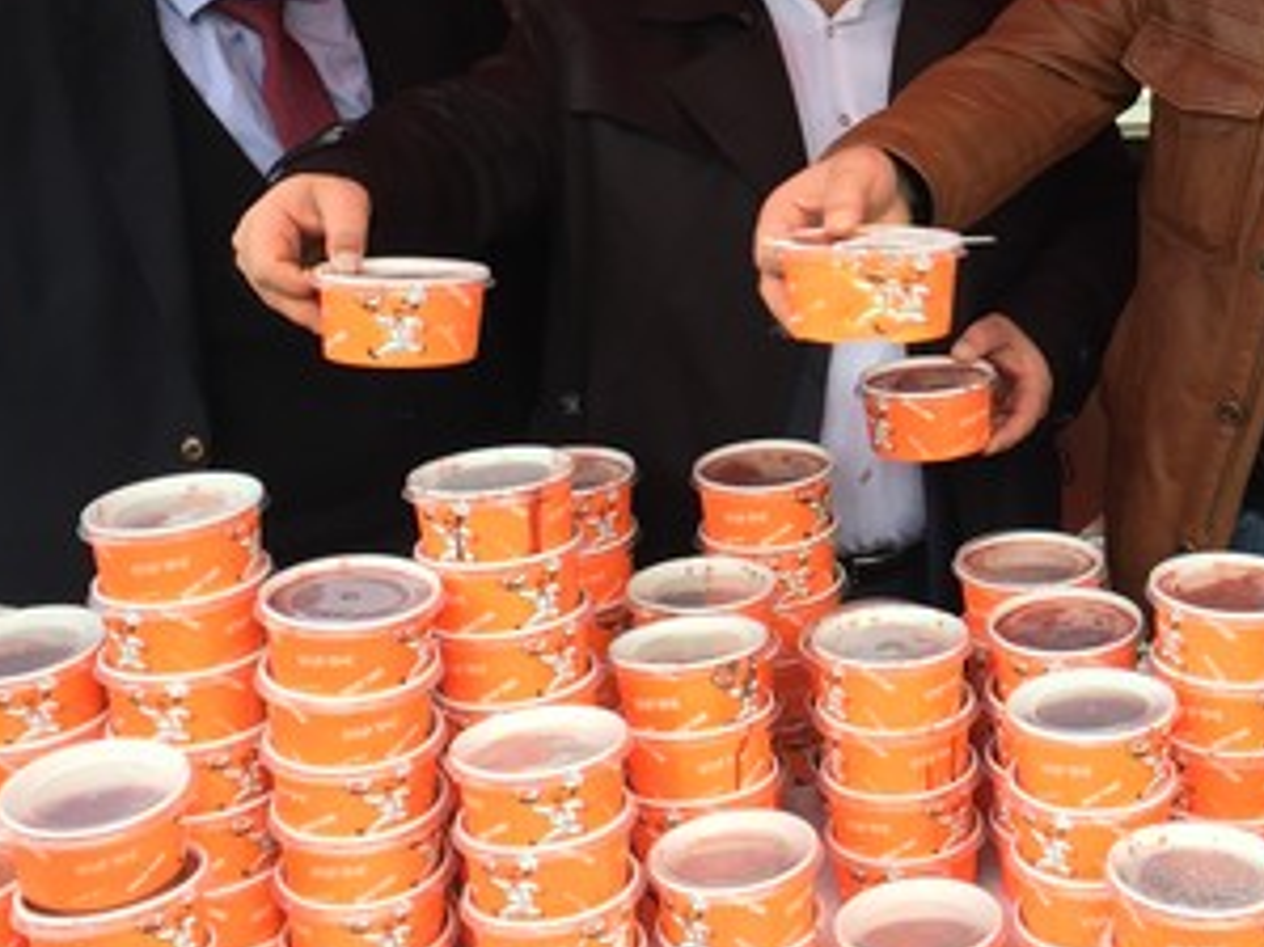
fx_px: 2373
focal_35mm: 65
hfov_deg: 29.1
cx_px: 1040
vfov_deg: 22.3
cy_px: 194
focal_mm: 4.15
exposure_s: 1/100
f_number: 2.2
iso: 50
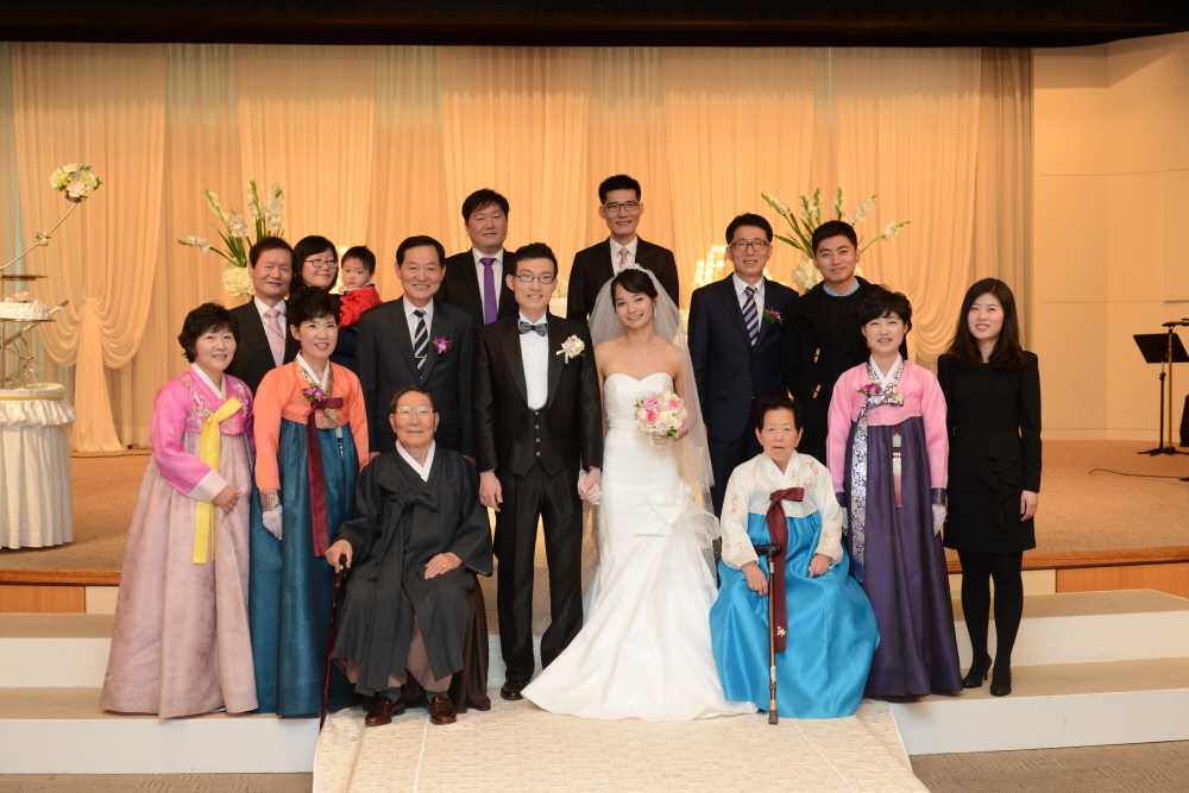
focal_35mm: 50
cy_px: 396
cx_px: 594
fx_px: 1652
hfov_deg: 39.6
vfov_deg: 27.0
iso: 1000
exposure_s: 1/60
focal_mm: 50
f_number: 7.1
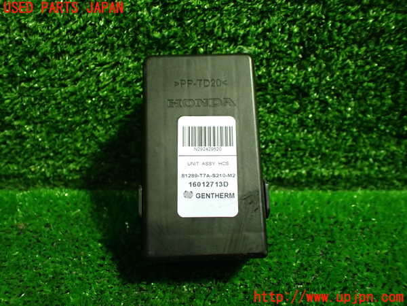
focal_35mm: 30
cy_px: 153
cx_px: 204
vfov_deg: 46.8
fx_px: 353
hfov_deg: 60.0
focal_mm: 5.4
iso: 800
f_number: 2.3
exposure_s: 1/100
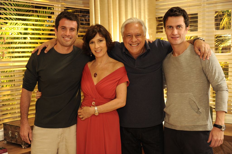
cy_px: 77
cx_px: 116
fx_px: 361
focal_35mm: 56
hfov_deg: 35.7
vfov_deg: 24.2
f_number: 2.8
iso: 1600
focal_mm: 56
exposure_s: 1/30
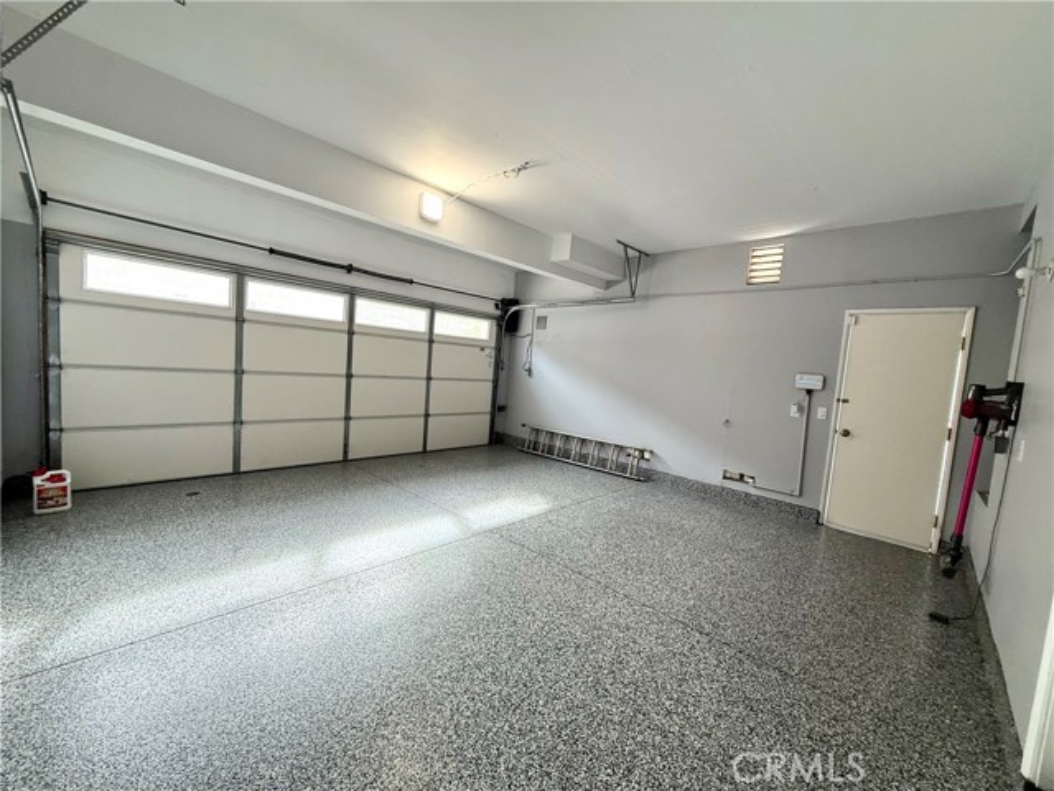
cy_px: 396
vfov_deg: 85.7
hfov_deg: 102.1
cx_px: 527
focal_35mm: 14
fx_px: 426
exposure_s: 1/120
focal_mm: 2.22
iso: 160
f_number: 2.2
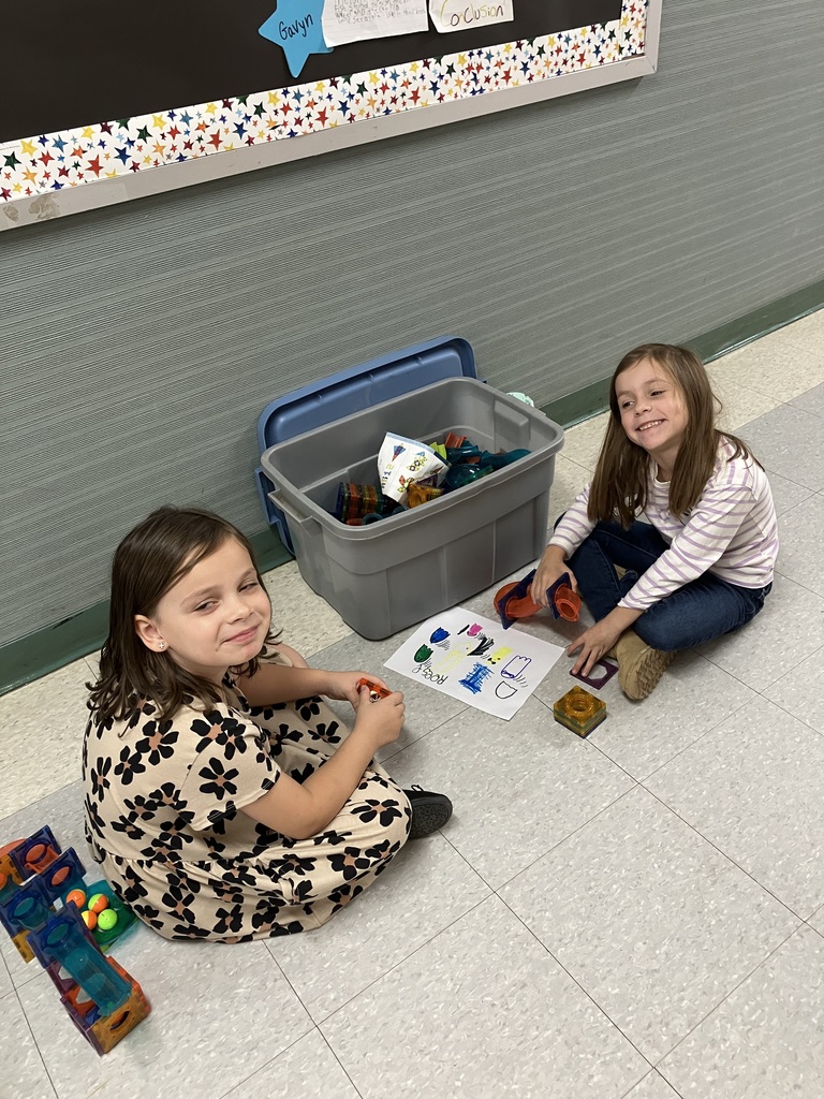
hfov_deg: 49.7
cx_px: 412
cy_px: 550
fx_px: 889
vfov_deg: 63.4
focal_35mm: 28
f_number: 1.8
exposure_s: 1/60
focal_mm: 3.99
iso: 125
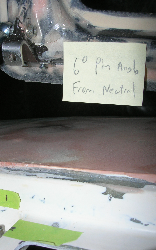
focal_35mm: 41
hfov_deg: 31.2
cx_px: 71
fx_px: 279
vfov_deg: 48.2
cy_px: 124
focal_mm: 7.8
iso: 64
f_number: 4.8
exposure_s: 1/60.1
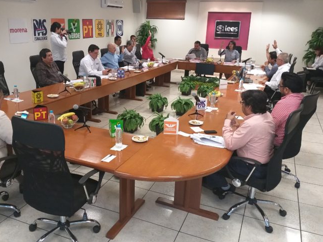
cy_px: 111
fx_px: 289
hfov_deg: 58.2
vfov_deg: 45.4
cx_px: 142
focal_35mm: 31
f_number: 1.7
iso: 200
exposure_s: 1/60
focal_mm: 3.93
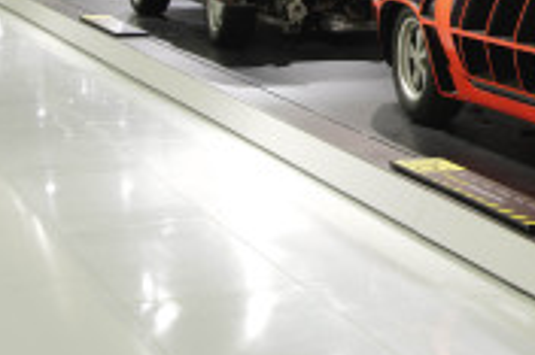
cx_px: 578
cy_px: -97
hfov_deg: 16.7
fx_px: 1767
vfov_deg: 11.2
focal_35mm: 119
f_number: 8
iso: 100
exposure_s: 1/1.25
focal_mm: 28
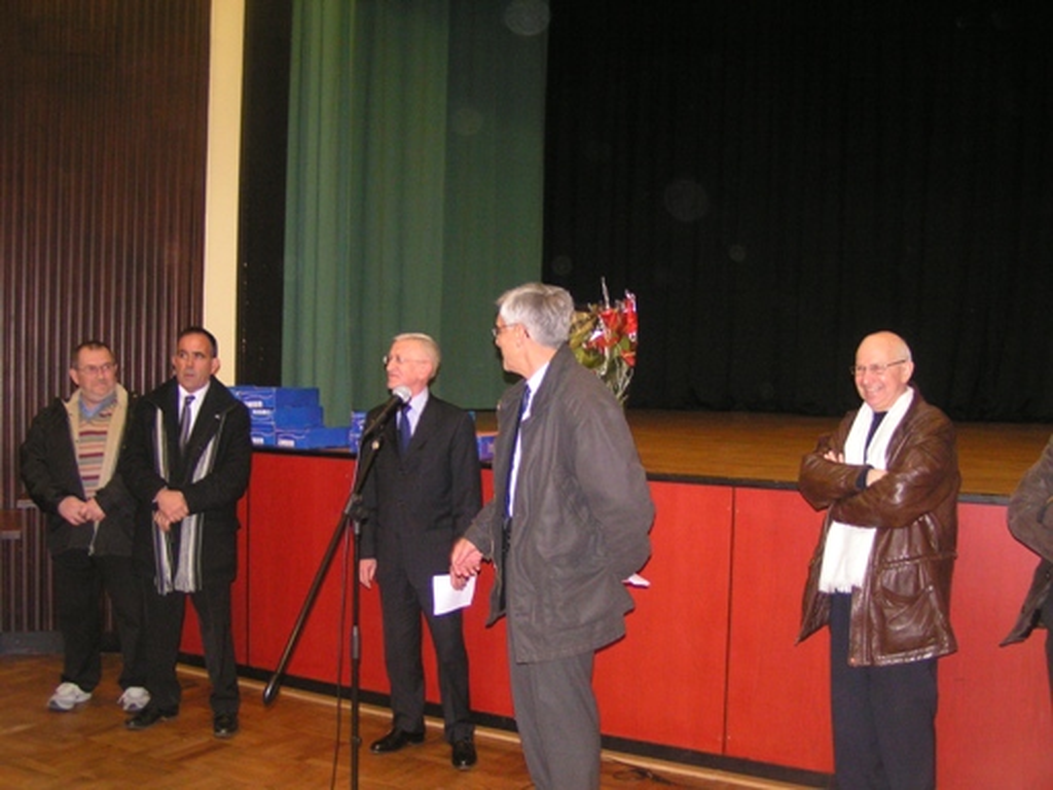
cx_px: 526
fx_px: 1156
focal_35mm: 38
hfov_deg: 49.0
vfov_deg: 37.7
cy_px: 395
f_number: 2.8
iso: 200
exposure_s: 1/40
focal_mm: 5.8
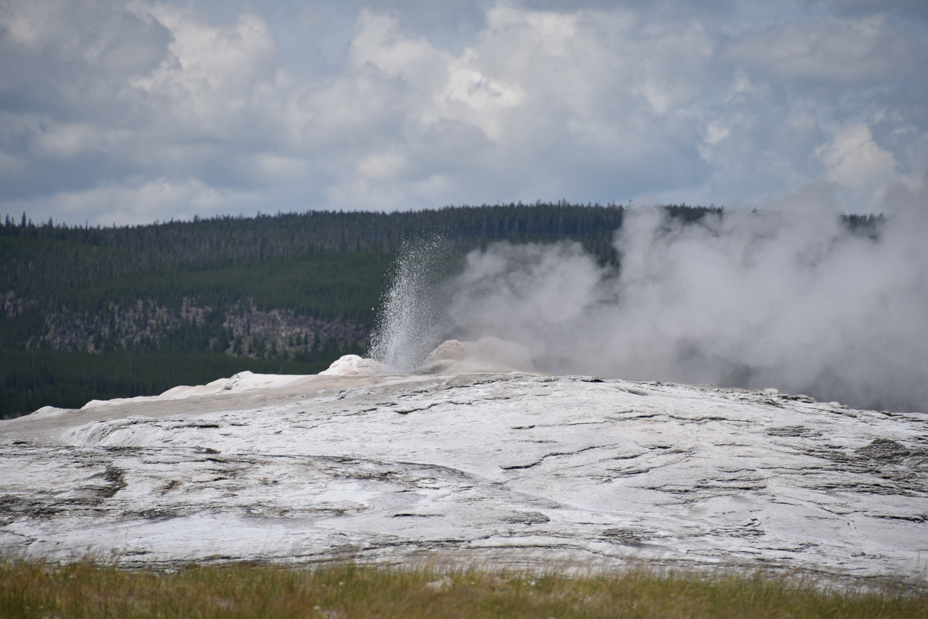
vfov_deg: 4.6
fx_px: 7735
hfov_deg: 6.9
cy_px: 310
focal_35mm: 300
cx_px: 464
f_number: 8
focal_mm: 300
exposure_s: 1/640
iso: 100
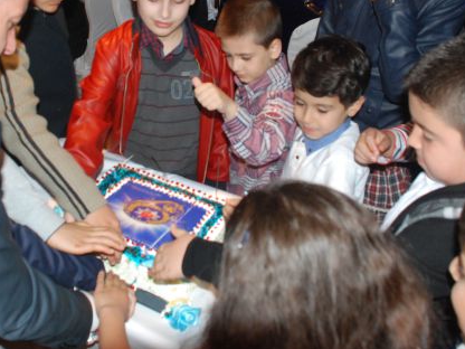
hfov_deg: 46.4
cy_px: 113
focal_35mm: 40
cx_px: 177
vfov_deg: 35.6
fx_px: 537
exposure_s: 1/60
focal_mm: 18
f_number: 5
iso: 1000
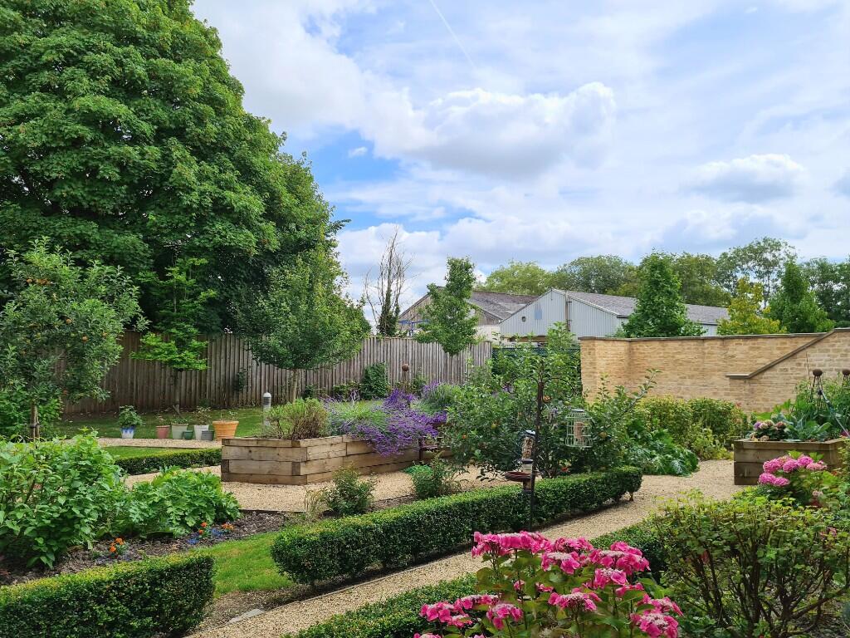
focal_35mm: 26
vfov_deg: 53.1
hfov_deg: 67.3
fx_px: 638
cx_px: 425
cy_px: 319
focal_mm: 5.4
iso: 50
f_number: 1.8
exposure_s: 1/3000
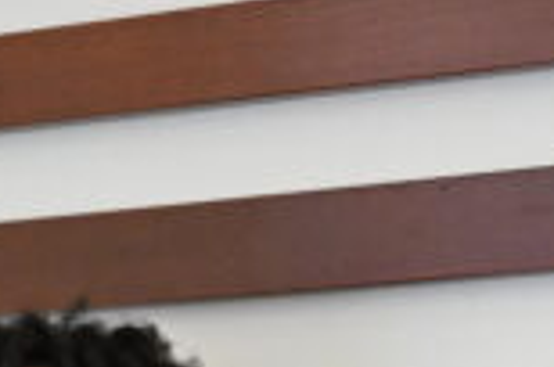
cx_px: 90
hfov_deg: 8.9
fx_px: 3532
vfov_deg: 5.8
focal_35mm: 230
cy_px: 828
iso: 3200
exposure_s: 1/100
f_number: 3.2
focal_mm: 46
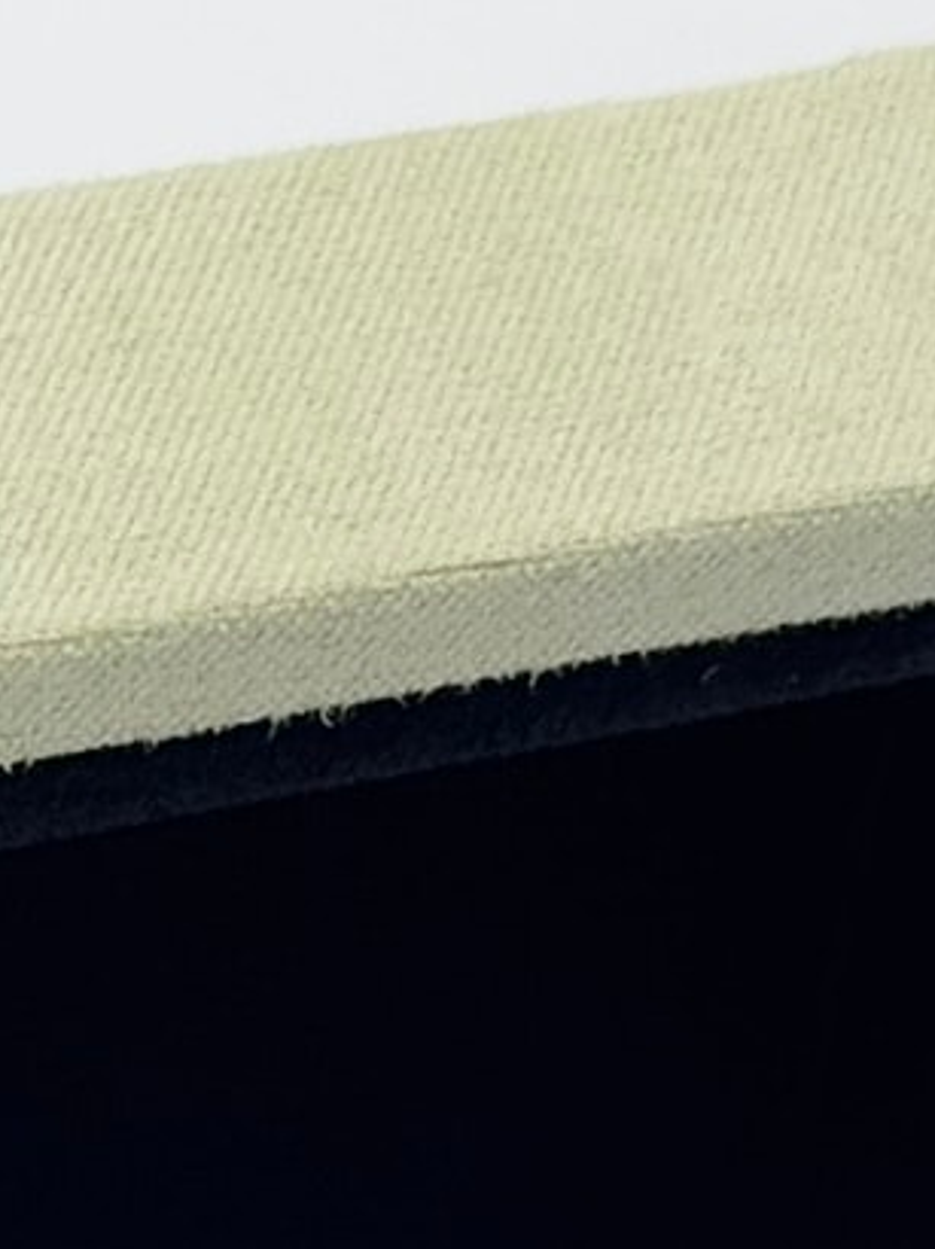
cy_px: 3092
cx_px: -524
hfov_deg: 5.6
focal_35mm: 260
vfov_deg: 7.1
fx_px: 9373
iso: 32
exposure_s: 1/171
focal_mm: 5.96
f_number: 1.6
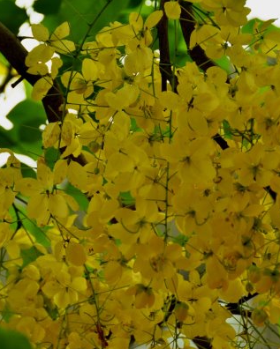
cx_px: 147
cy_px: 175
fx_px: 2316
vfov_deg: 8.6
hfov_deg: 6.9
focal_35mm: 224
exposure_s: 1/320
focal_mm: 105
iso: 400
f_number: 7.1
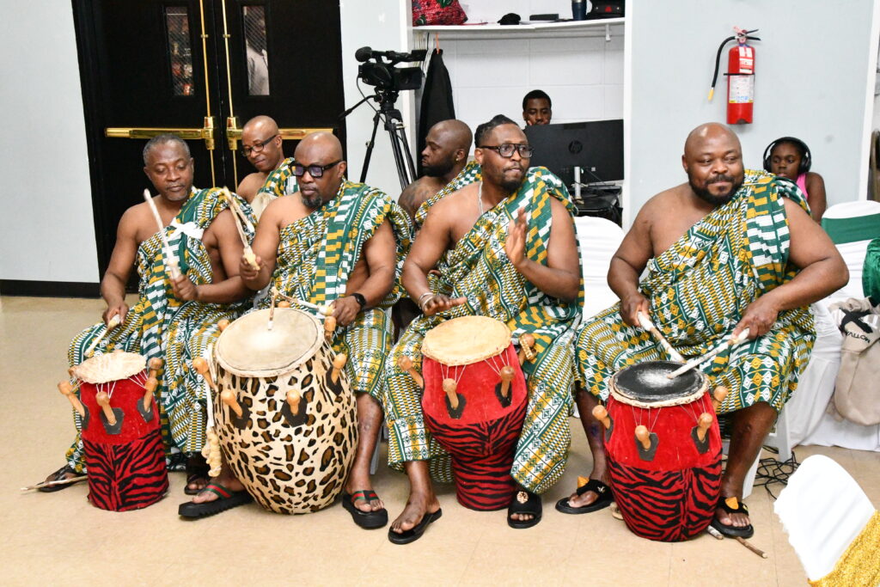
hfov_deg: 38.2
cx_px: 440
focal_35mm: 52
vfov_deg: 26.0
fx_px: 1271
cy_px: 294
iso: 12800
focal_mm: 35
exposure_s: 1/160
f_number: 14
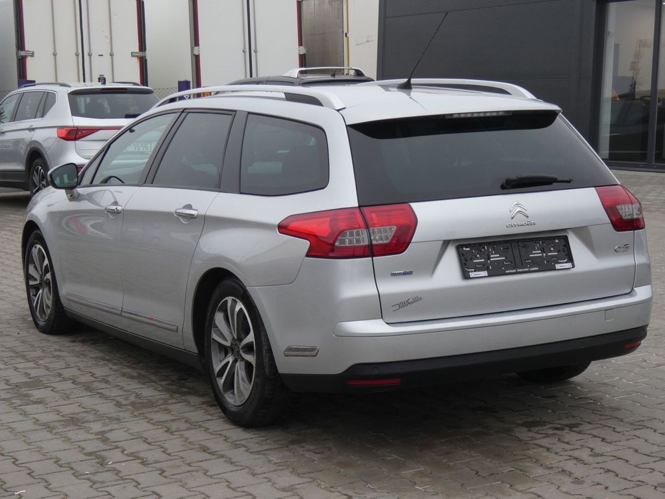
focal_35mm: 70
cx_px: 332
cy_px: 250
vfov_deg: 21.0
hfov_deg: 27.8
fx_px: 1345
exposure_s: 1/80
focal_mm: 12.5
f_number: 5
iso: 125
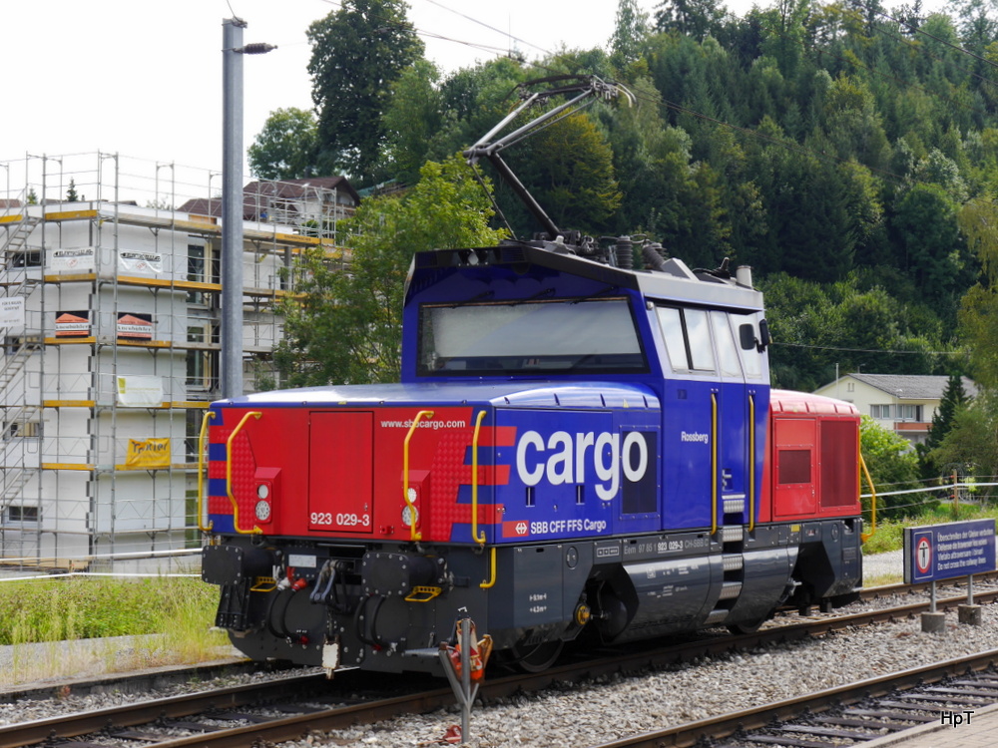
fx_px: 1960
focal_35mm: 68
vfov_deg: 21.6
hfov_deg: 28.6
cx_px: 499
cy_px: 374
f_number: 7.1
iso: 160
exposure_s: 1/200
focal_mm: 34
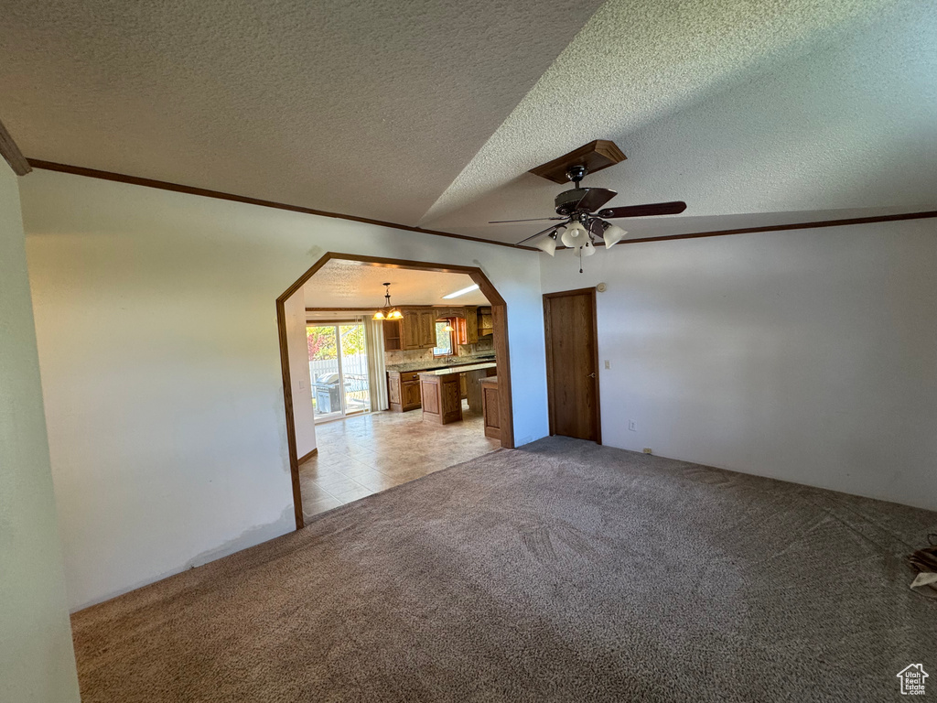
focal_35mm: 14
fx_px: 379
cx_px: 468
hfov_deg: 102.1
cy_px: 352
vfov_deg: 85.7
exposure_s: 1/60
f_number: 2.2
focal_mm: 2.22
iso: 200
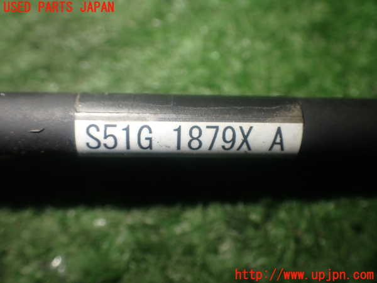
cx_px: 188
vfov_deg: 37.7
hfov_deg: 49.0
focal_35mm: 38
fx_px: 414
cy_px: 142
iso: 200
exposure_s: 1/60
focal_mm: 6.83
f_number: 2.7
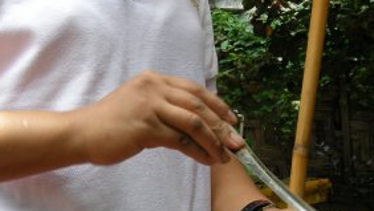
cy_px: 123
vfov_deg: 13.6
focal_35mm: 89
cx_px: 208
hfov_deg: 23.9
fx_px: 883
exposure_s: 1/83.2
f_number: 3.8
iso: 64
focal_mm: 7.5
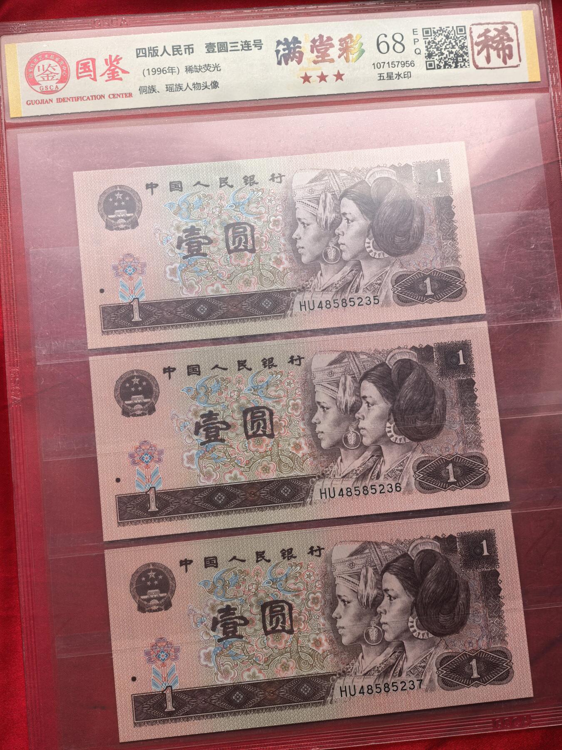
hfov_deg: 30.3
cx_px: 281
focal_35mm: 48
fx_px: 1039
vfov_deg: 39.7
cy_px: 375
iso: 80
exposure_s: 1/100
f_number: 2.8
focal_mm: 6.98
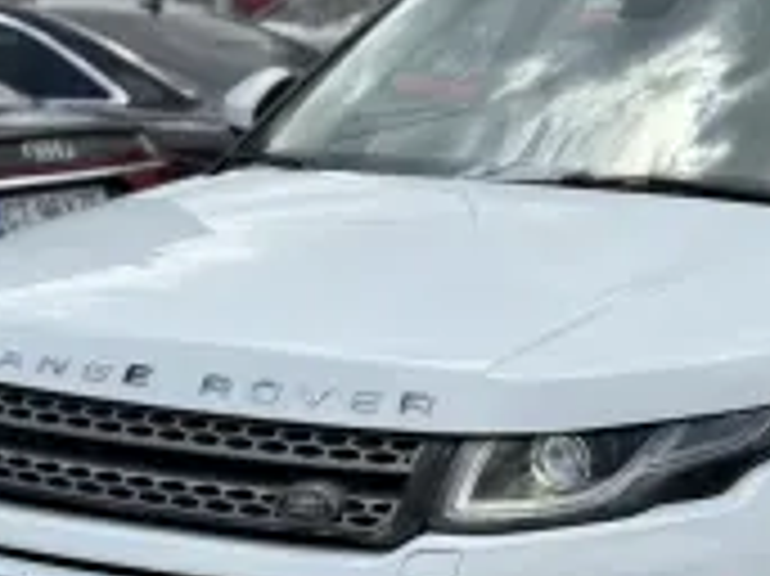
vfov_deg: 14.5
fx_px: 2245
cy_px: 495
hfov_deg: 19.3
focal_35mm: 101
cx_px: 594
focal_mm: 6.76
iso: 100
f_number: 1.78
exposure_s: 1/7874
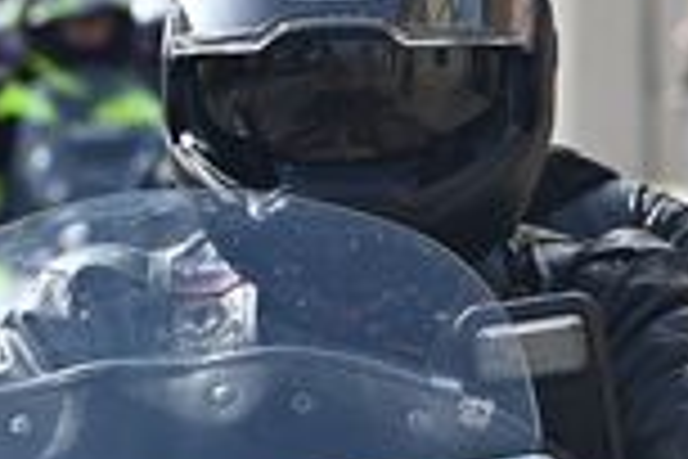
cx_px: 207
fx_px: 11275
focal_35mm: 590
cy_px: 477
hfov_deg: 3.5
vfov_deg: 2.3
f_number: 10
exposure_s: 1/2500
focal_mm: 200
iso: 1600
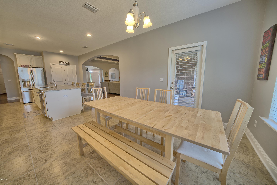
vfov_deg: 90.0
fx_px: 92
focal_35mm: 12
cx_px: 138
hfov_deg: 112.6
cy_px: 92
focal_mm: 12
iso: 200
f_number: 13
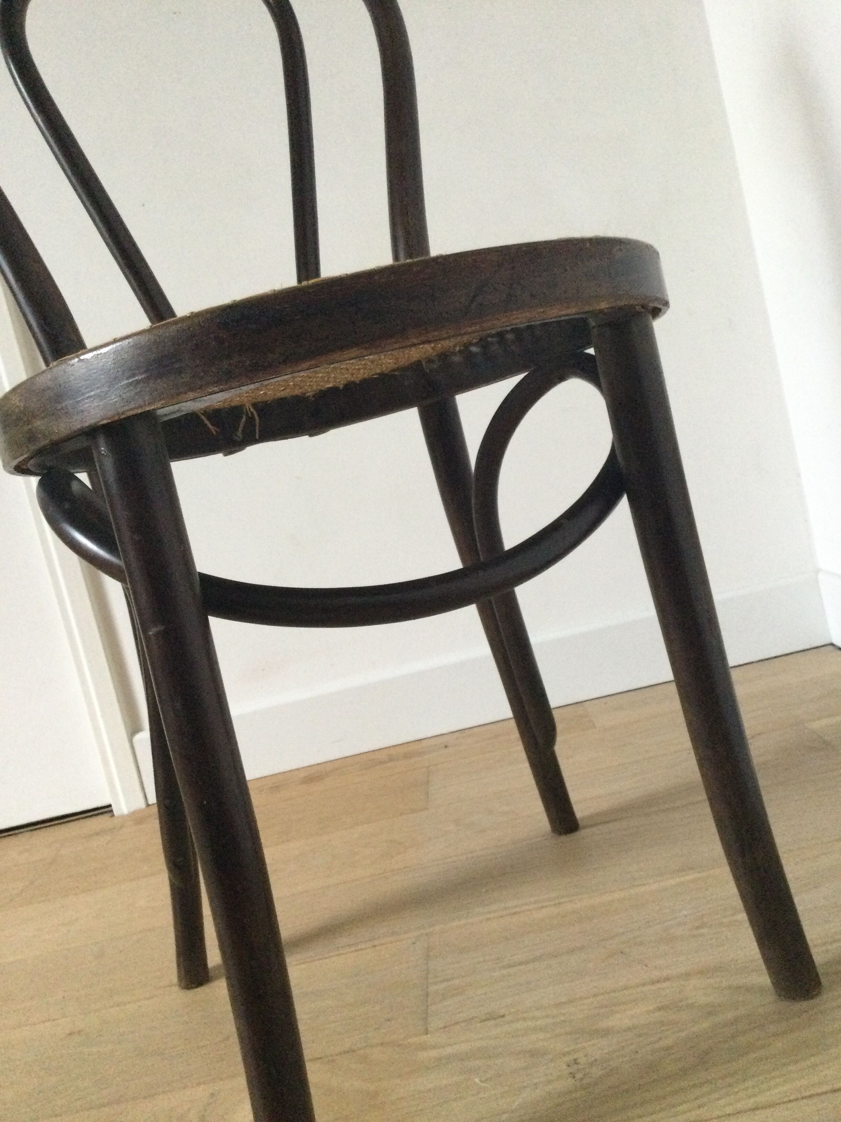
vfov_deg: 58.4
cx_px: 420
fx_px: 1004
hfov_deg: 45.4
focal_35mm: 31
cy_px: 561
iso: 200
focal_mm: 3.3
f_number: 2.4
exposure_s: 1/25
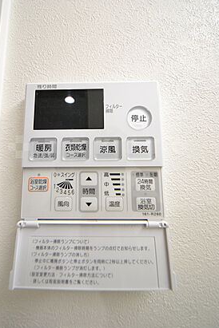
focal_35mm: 14
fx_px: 128
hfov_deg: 81.0
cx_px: 98
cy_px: 147
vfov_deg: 103.9
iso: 1600
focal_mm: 8
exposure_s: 1/100
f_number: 4.5
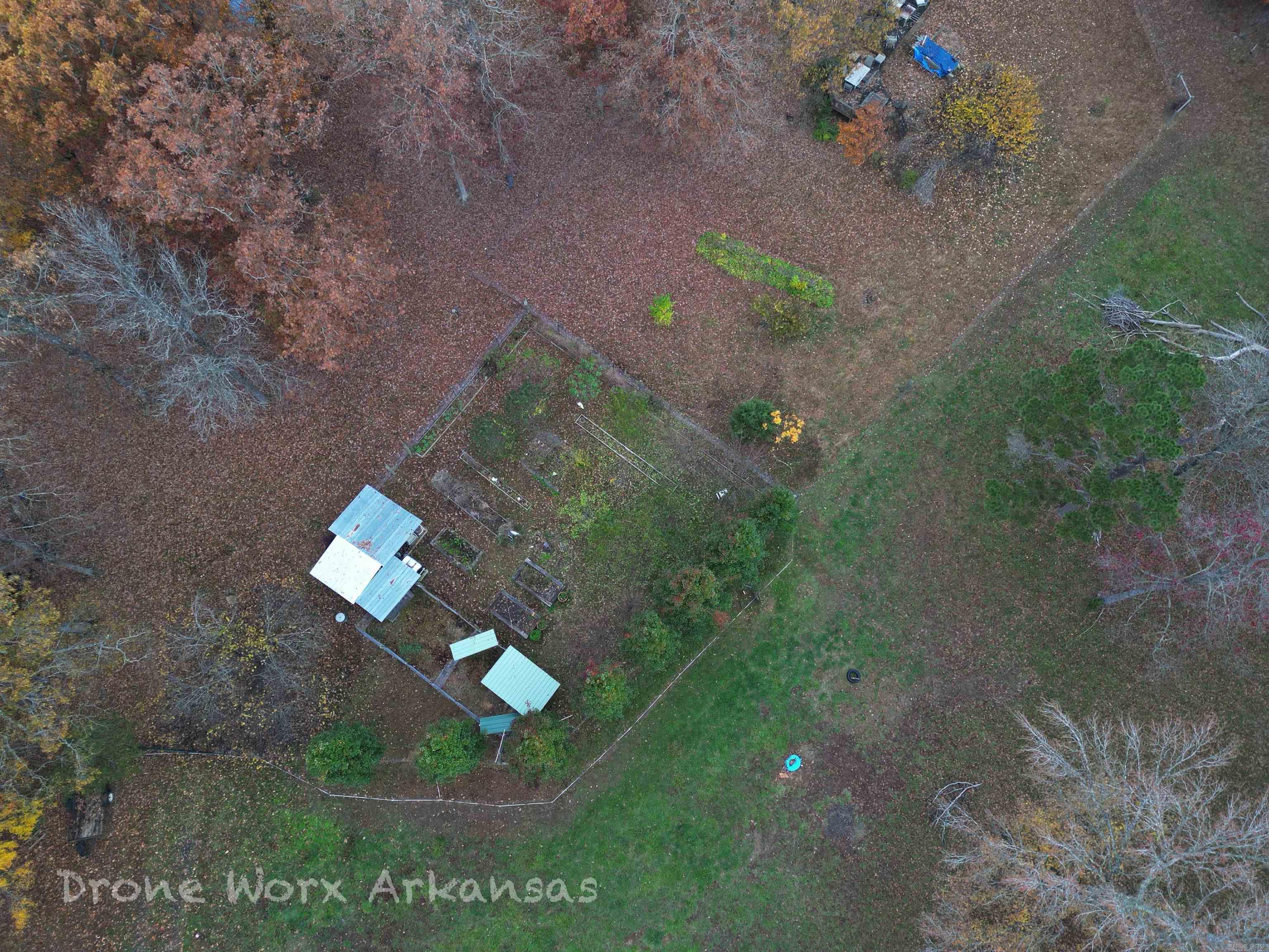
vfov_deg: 56.8
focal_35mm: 24
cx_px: 634
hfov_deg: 71.6
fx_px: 880
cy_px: 476
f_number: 1.7
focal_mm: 6.72
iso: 100
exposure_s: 1/25
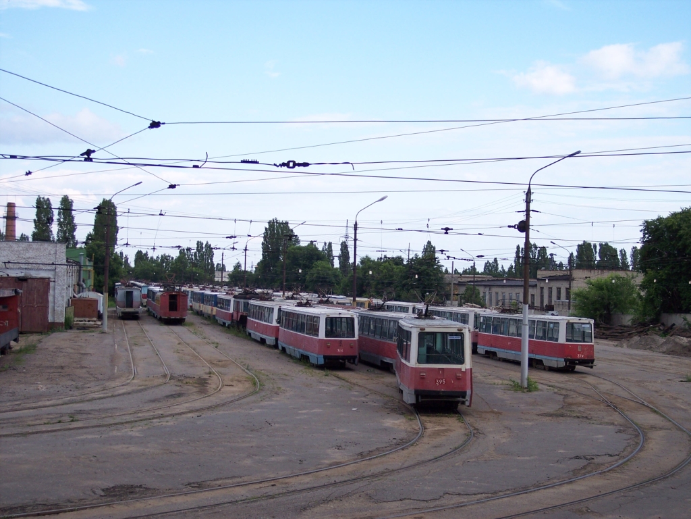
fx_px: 1038
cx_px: 346
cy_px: 260
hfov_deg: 36.8
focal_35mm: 52
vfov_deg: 28.0
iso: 100
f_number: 4
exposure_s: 1/350
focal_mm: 10.7
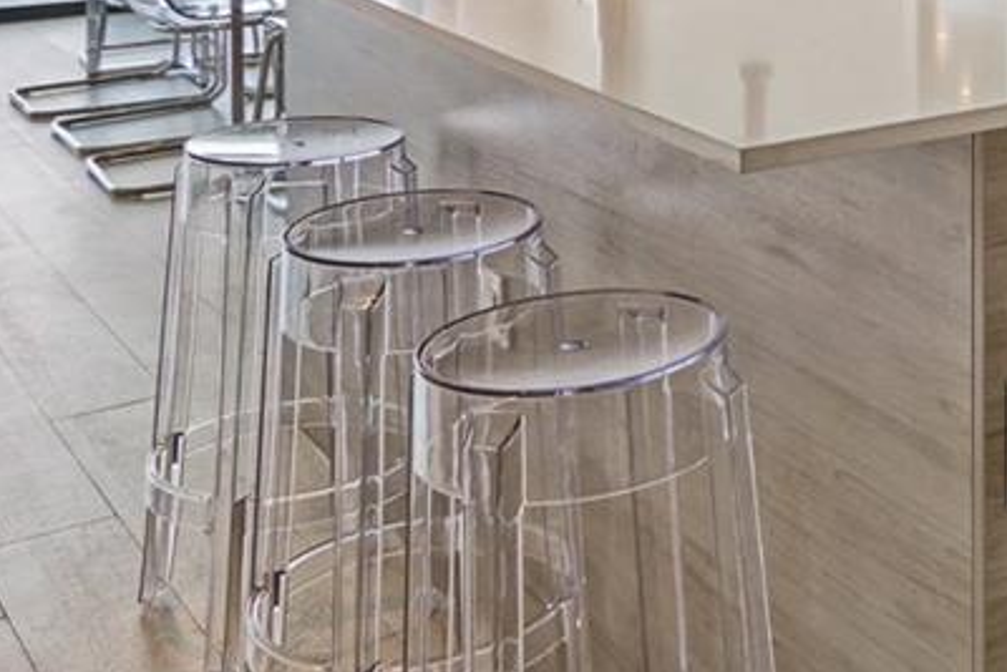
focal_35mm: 60
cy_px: -317
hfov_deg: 29.5
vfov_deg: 19.8
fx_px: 1679
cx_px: 1158
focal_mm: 10
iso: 250
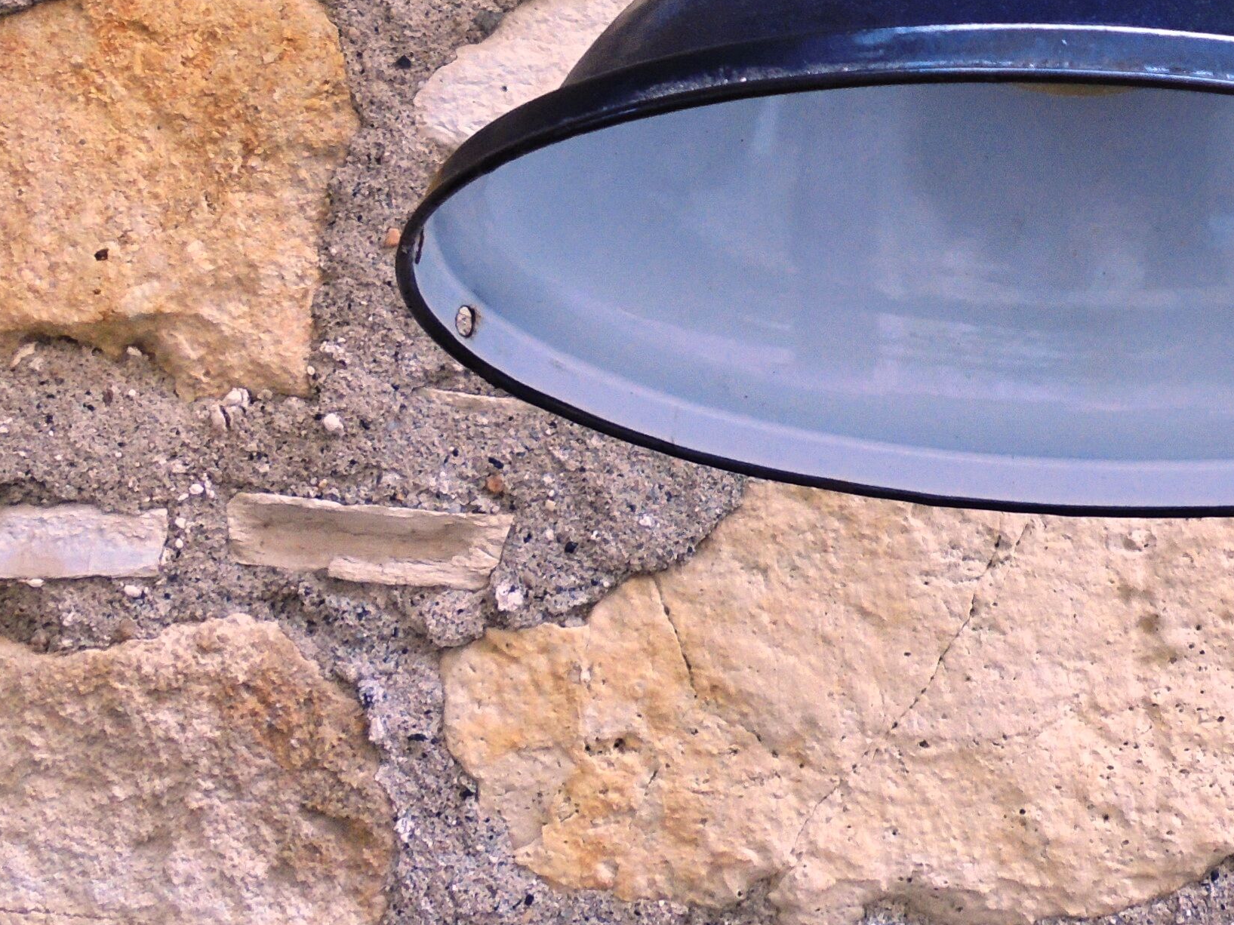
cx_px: 1024
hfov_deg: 32.1
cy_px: 2
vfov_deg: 24.1
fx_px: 2067
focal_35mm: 58
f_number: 3.5
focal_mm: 4.6
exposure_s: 1/40
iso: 100
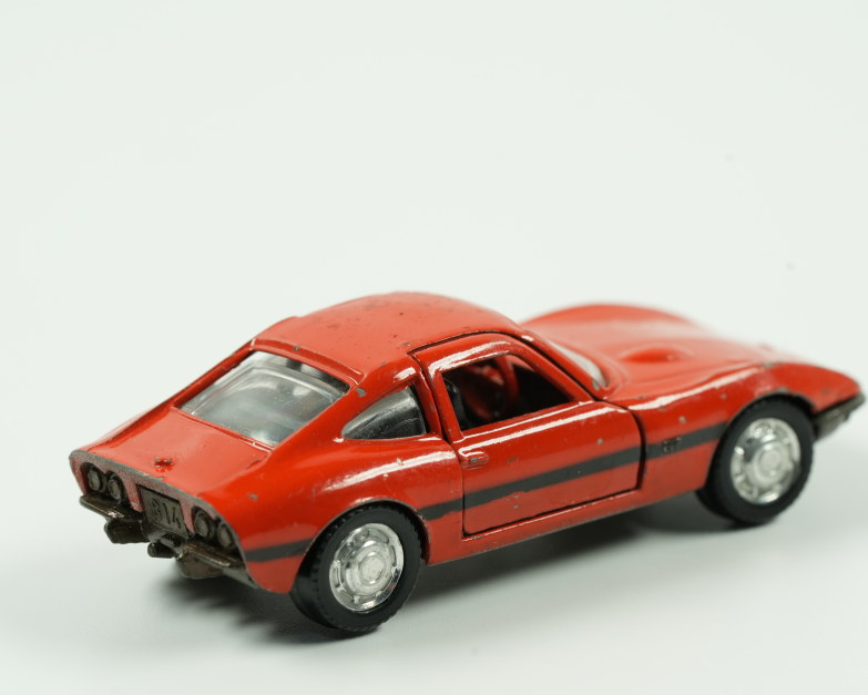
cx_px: 479
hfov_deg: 14.0
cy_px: 440
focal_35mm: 138
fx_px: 3546
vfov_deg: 11.2
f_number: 10
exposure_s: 1/15
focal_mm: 90
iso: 500
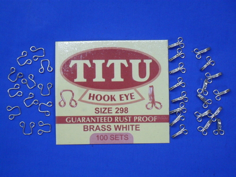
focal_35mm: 63
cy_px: 88
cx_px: 118
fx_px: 430
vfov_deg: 23.3
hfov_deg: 30.7
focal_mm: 11.2
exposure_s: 1/4
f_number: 5.6
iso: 200
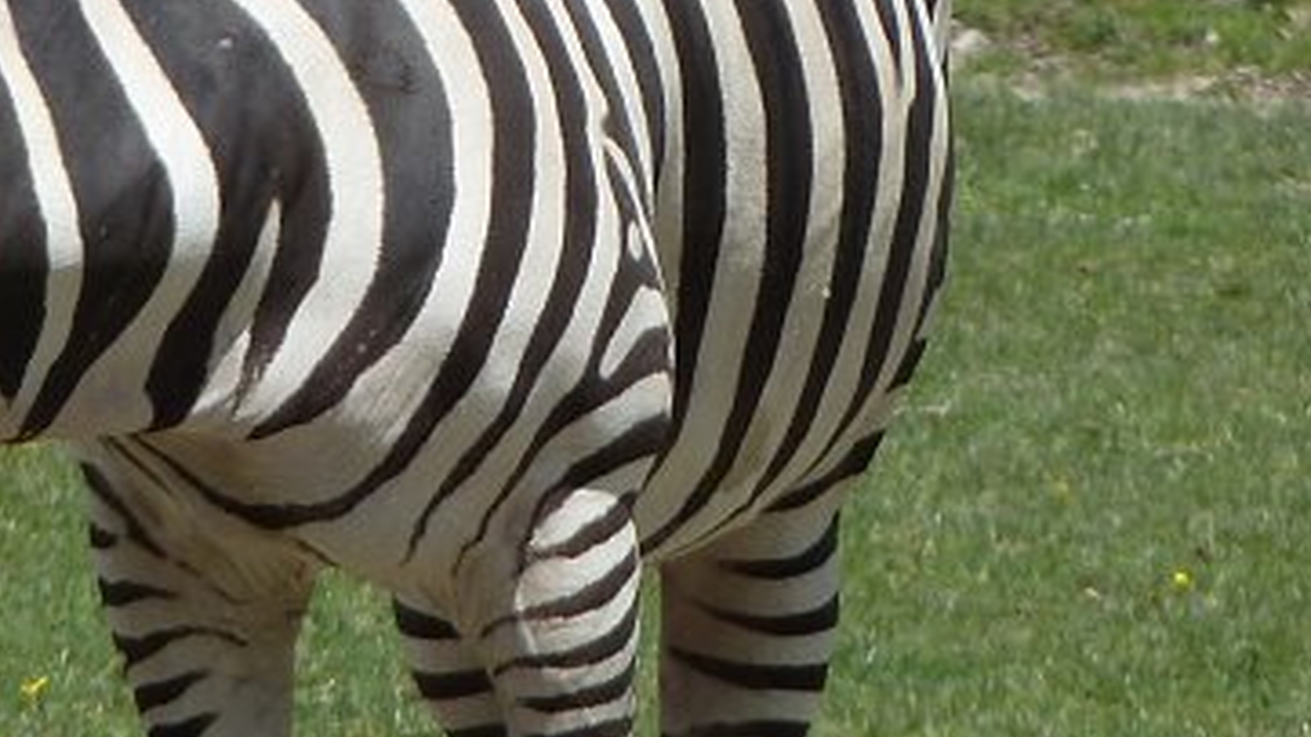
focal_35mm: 1036
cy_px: 388
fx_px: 36011
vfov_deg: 1.2
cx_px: 516
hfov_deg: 2.1
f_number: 4.9
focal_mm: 49.2
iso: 80
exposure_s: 1/320
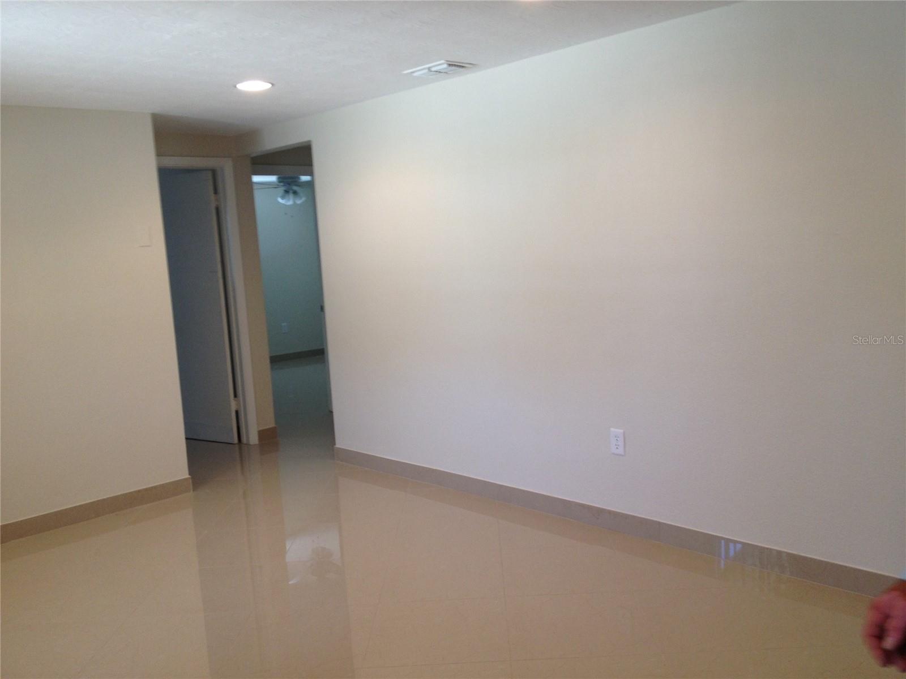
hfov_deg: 52.6
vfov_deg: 40.7
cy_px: 340
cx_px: 453
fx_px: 916
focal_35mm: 35
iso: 64
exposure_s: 1/30
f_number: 2.4
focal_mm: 4.28
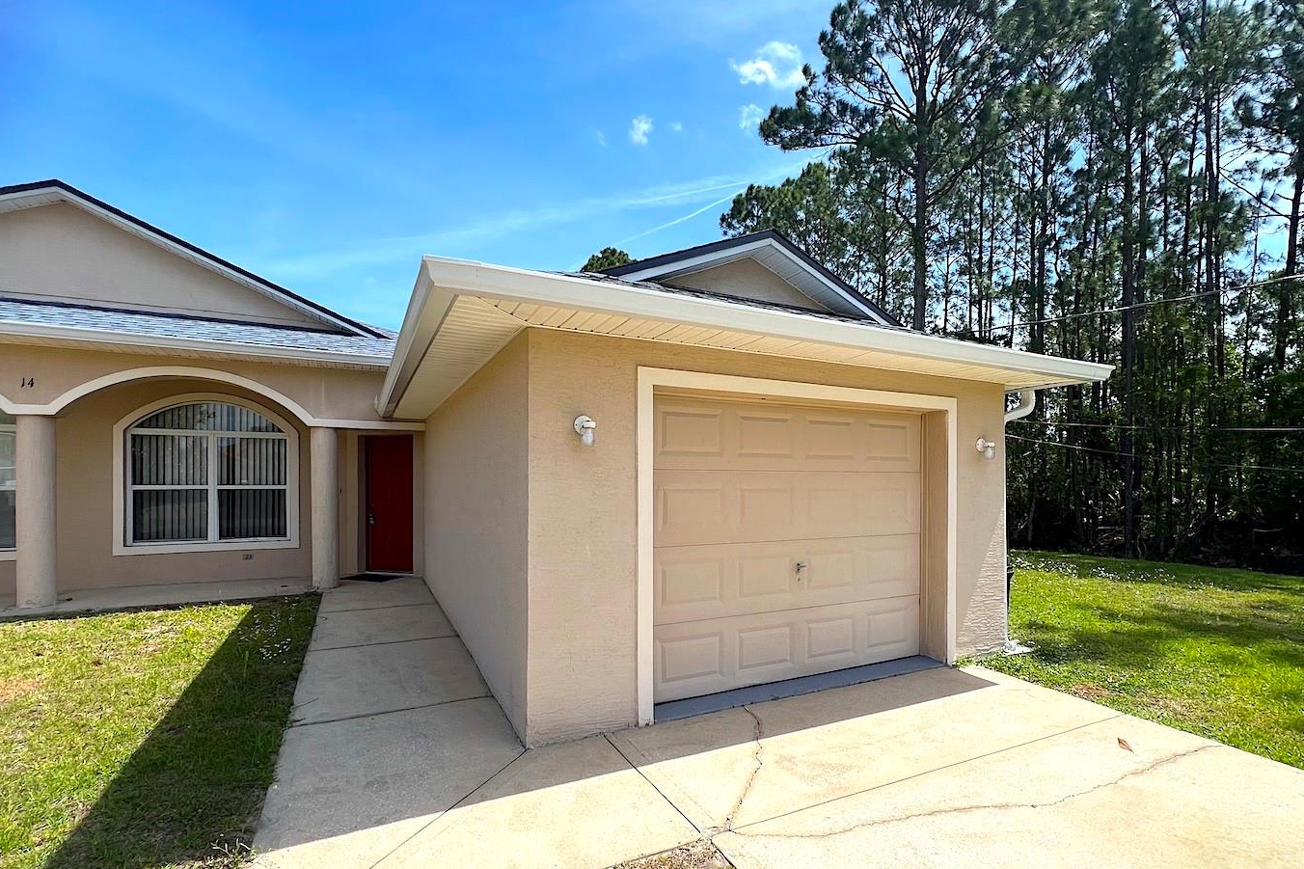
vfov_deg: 73.5
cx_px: 690
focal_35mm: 16
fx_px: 579
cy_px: 485
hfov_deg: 96.6
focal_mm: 1.57
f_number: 1.8
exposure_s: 1/1277
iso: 32
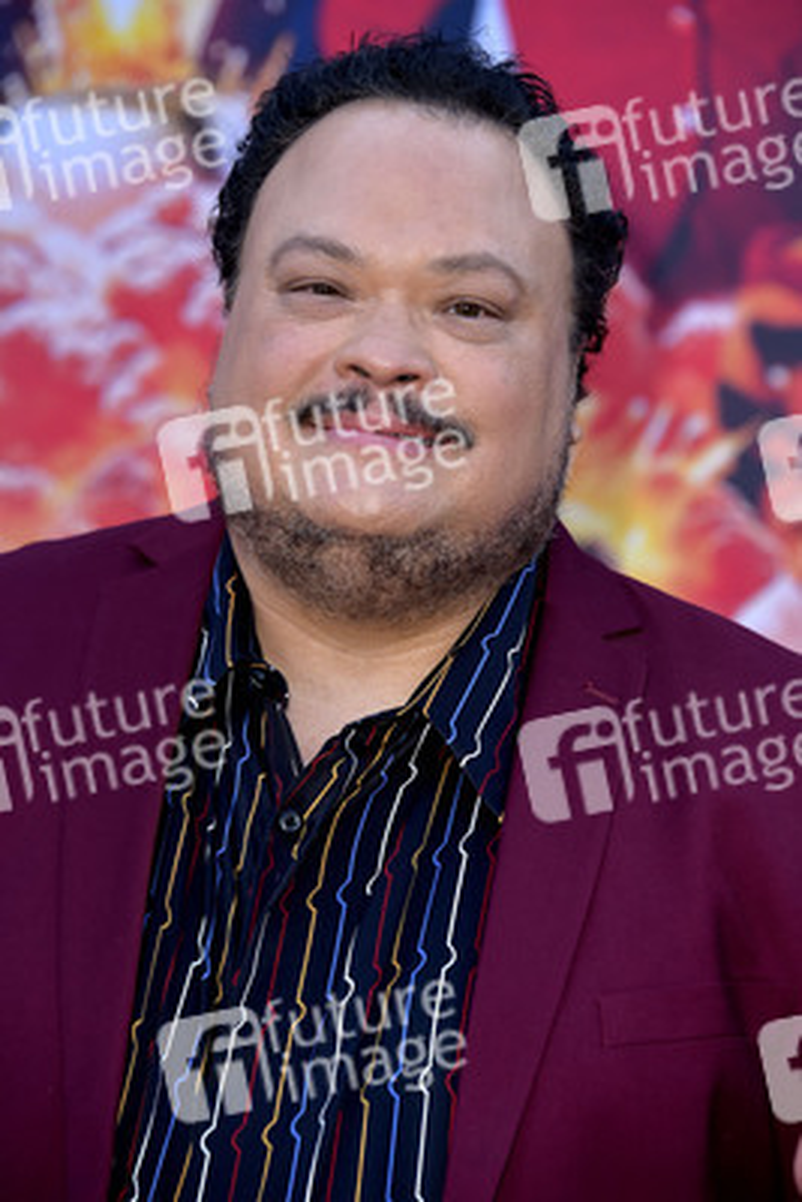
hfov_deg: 8.1
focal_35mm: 170
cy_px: 601
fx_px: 5675
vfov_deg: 12.1
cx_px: 401
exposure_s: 1/250
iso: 320
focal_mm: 170
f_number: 6.3
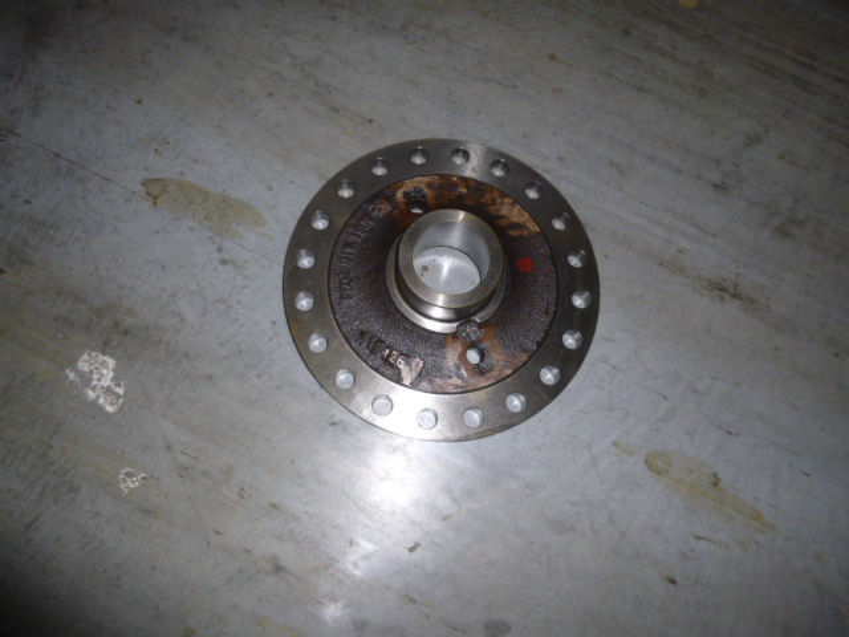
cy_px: 318
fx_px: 613
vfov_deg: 54.9
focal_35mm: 25
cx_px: 424
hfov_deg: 69.4
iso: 100
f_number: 3.1
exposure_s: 1/60
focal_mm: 4.5
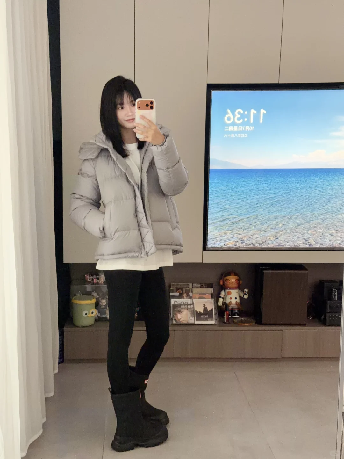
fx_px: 636
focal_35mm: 48
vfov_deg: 39.7
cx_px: 172
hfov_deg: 30.3
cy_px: 230
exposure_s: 1/33
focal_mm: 6.76
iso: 500
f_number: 1.78
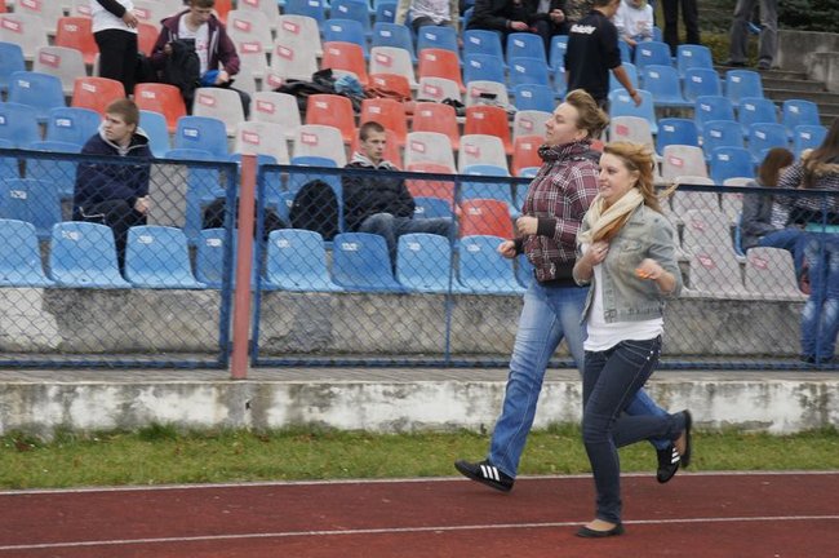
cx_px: 420
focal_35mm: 105
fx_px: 2445
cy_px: 279
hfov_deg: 19.5
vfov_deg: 13.0
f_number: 13
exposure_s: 1/160
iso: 800
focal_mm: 70
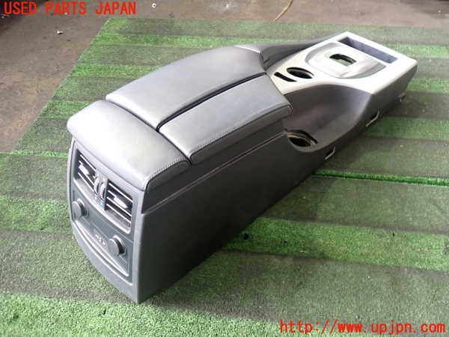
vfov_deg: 46.8
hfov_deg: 60.0
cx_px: 224
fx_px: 389
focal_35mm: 30
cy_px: 168
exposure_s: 1/30
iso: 400
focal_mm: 5.4
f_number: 2.3
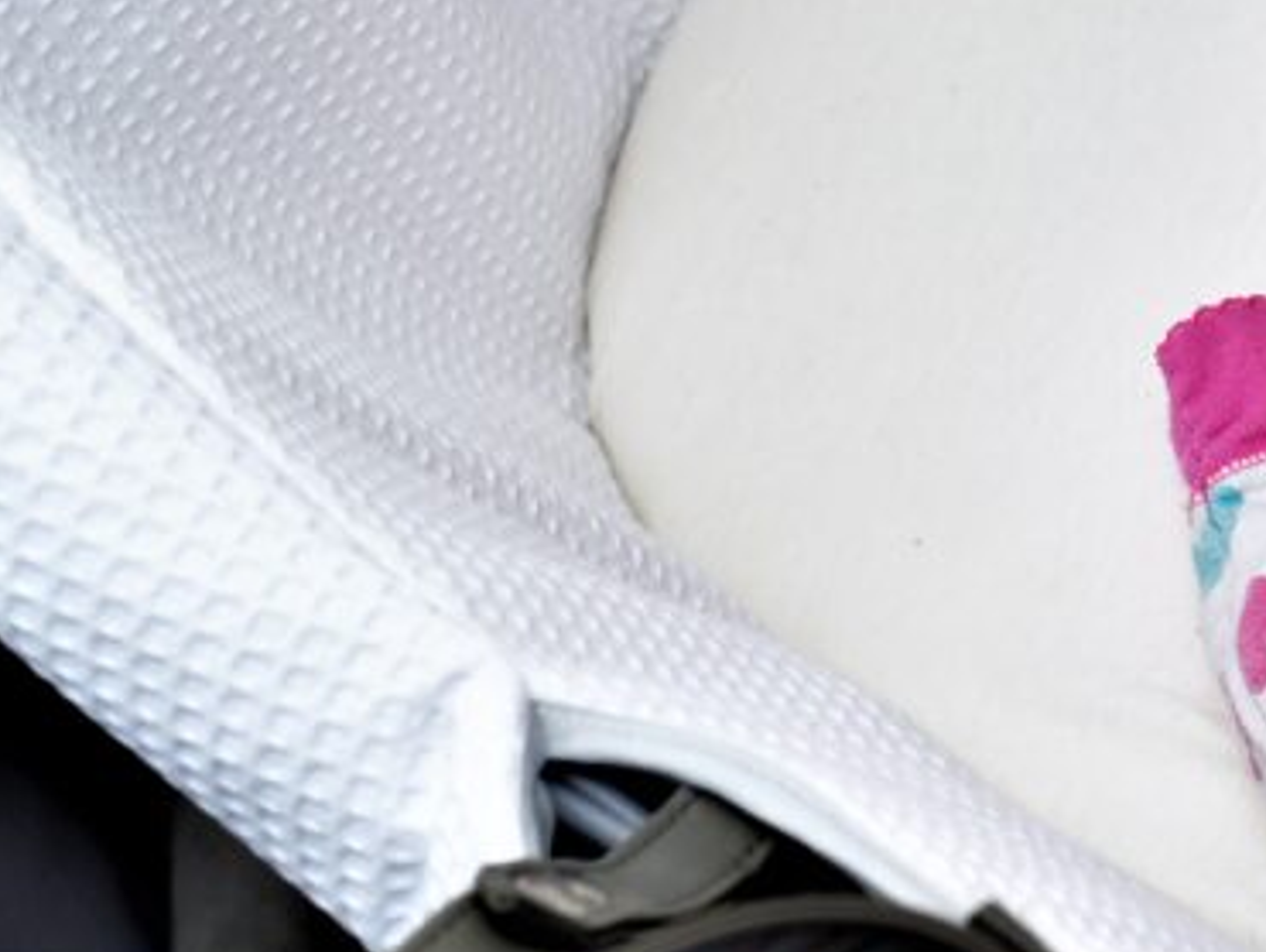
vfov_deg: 11.1
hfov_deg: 14.4
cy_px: 89
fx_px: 4867
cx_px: 1519
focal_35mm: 133
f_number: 5.6
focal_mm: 50
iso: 320
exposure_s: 1/60
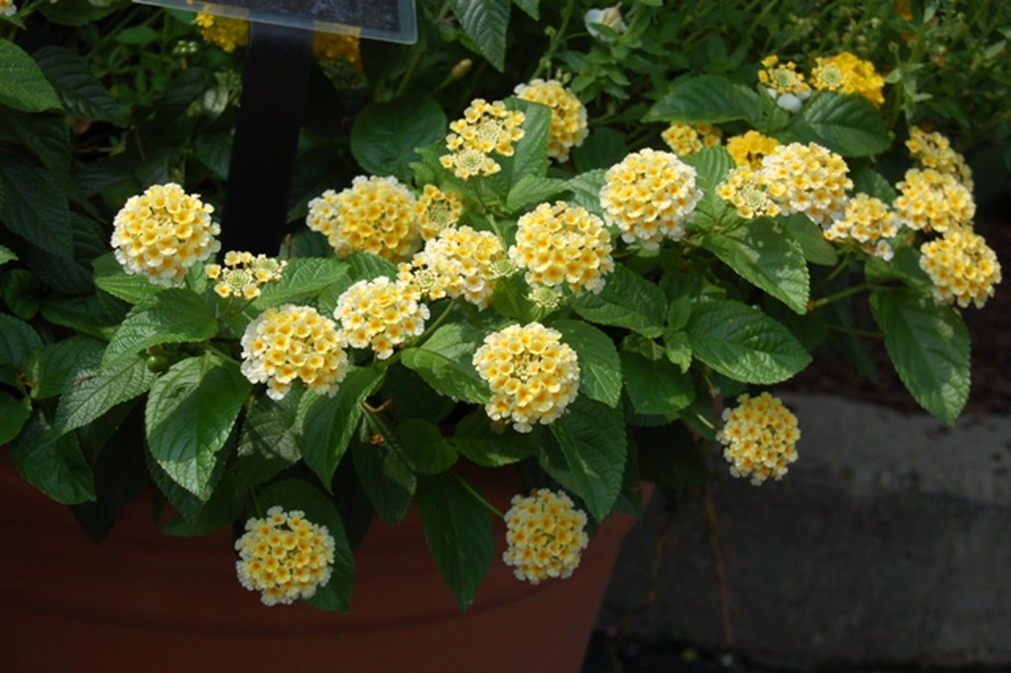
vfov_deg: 16.5
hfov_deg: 24.6
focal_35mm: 82
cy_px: 336
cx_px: 506
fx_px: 2316
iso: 200
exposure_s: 1/320
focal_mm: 55
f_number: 9
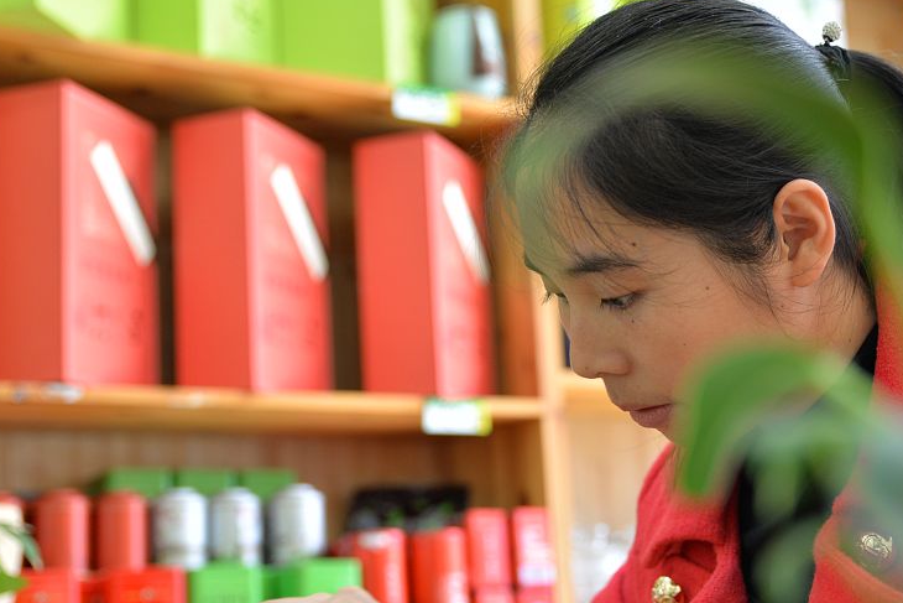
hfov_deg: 29.0
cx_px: 625
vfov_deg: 19.7
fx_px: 1731
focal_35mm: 69
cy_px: 306
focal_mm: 42
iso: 640
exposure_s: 1/40
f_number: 2.8
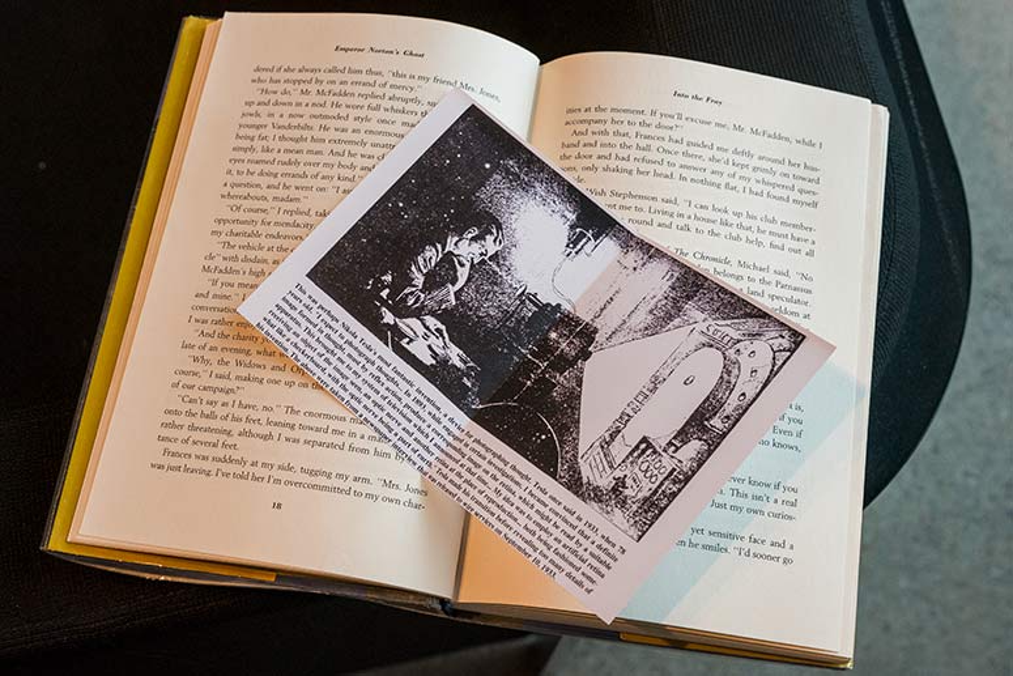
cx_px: 506
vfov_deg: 36.9
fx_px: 1013
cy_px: 338
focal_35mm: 36
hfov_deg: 53.1
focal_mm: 36
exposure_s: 1/125
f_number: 6.3
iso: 640
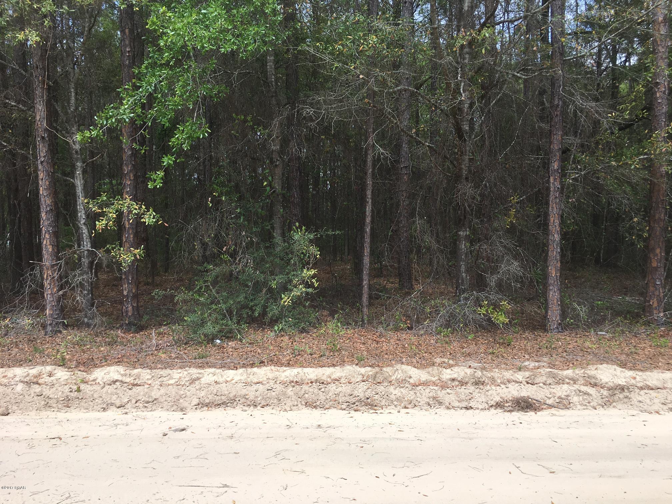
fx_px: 563
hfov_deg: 61.7
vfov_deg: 48.2
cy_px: 252
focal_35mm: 29
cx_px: 336
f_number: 2.2
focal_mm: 4.15
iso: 25
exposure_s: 1/674
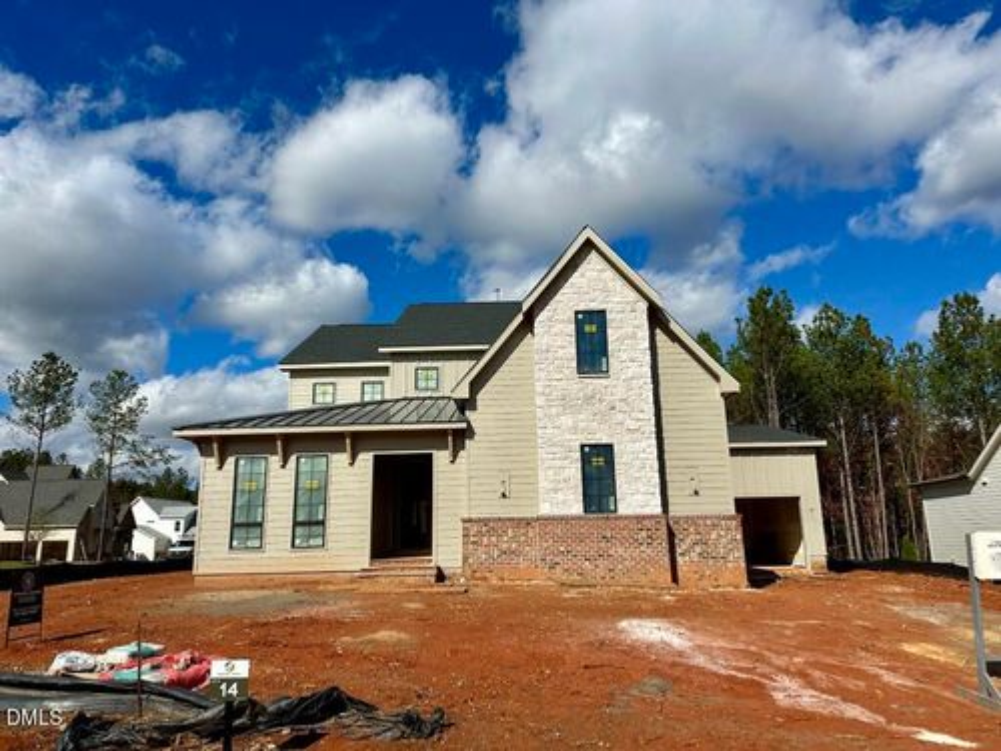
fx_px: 694
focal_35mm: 24
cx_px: 500
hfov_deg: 71.6
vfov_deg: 56.8
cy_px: 376
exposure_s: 1/9709
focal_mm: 6.86
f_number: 1.78
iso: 80
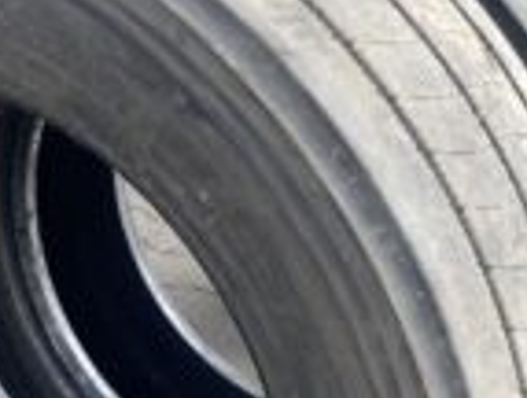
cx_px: 206
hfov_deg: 24.9
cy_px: 326
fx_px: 1190
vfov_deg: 18.8
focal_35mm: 78
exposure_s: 1/139
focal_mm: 4.25
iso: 32
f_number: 1.8
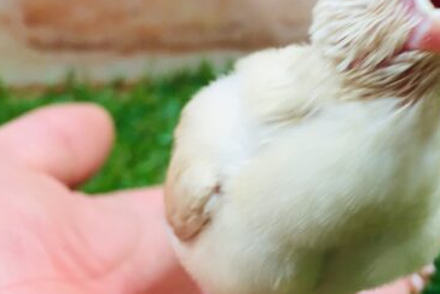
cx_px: 355
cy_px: 79
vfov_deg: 25.3
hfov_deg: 36.2
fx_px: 648
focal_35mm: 53
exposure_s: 1/30
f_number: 2.2
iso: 64
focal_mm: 4.15
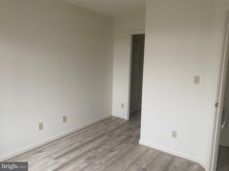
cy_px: 86
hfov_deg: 67.3
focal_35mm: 26
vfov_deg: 53.1
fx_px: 172
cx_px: 114
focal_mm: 4.25
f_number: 1.8
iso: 160
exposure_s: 1/60
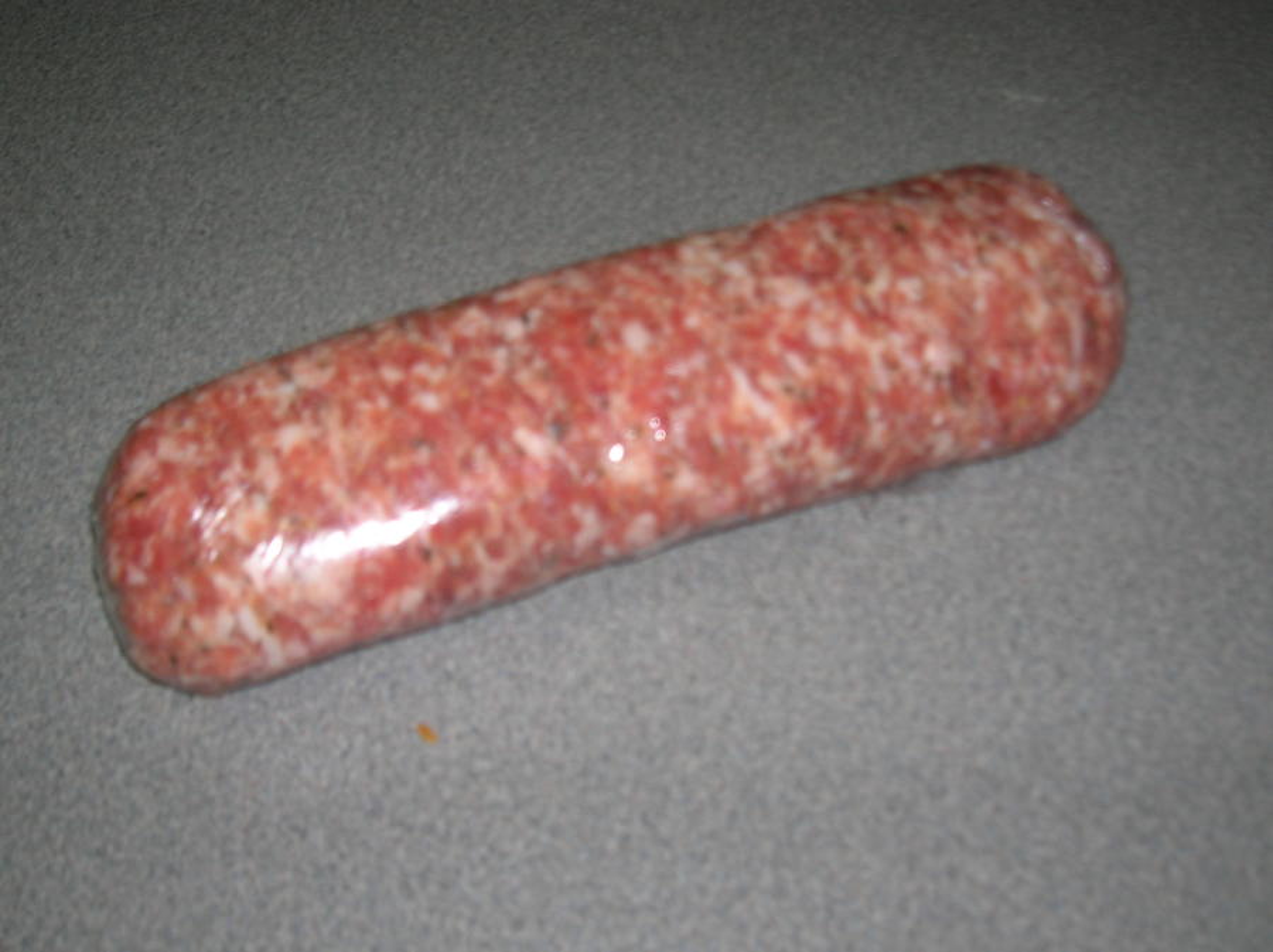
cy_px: 476
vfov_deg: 34.3
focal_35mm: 42
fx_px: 1543
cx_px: 636
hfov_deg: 44.8
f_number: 3.1
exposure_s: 1/60.1
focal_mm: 7
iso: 50
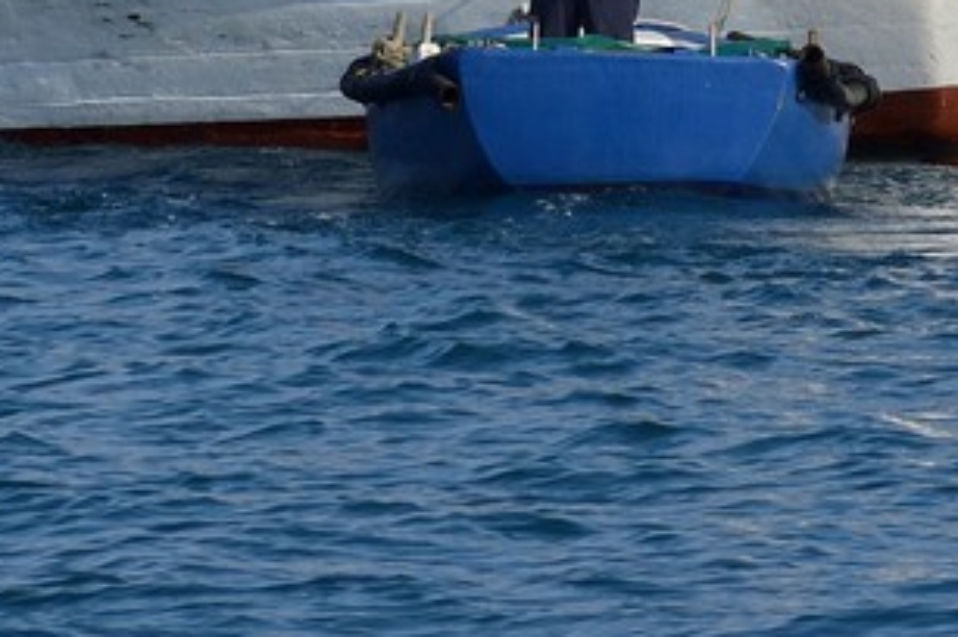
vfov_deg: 1.4
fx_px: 25625
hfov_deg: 2.1
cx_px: 1701
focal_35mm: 964
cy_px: -874
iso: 200
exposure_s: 1/250
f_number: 14
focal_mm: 185
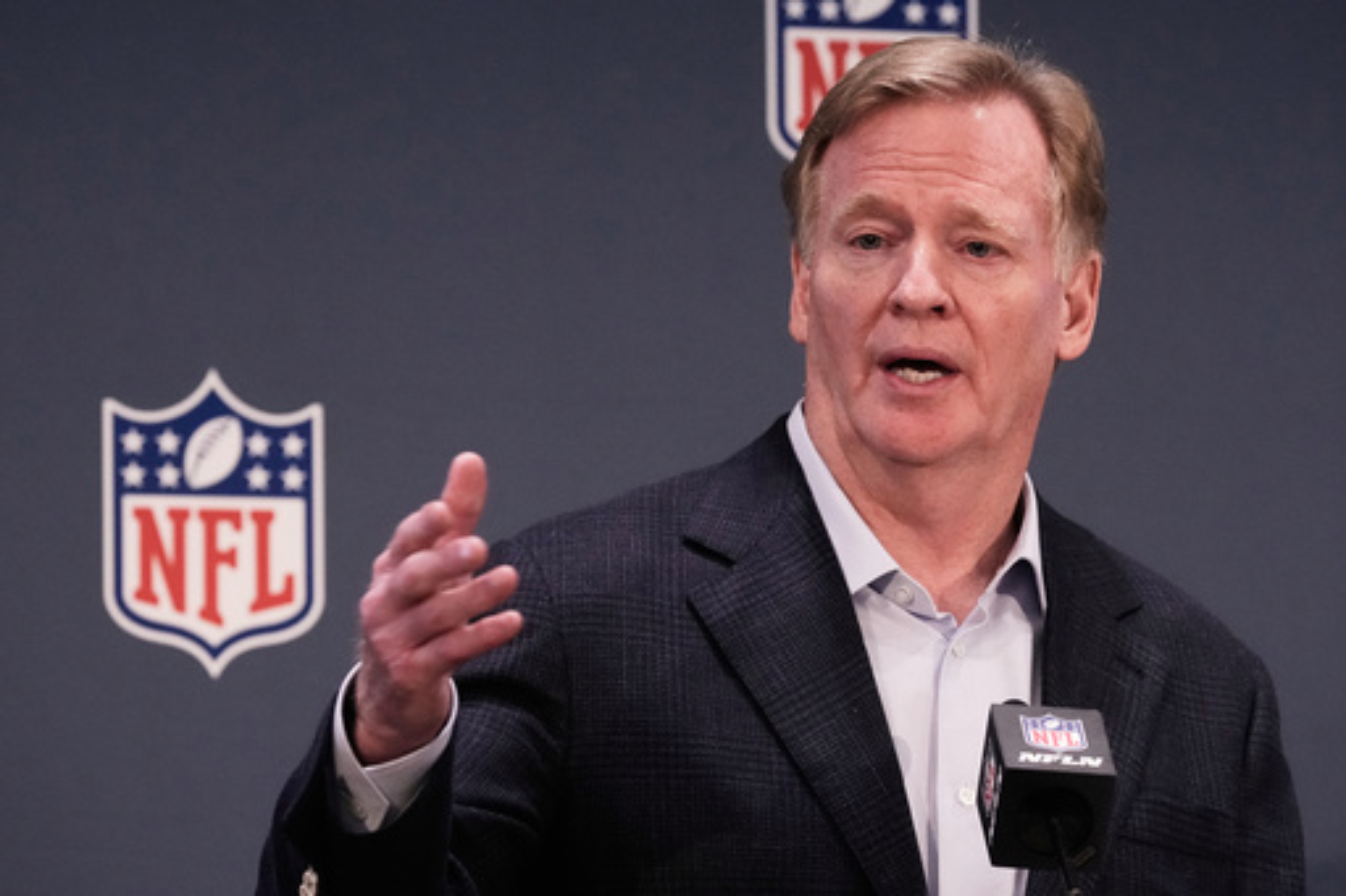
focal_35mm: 279
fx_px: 10428
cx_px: 673
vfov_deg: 4.9
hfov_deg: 7.4
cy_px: 448
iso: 3200
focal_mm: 186
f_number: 4.5
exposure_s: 1/200
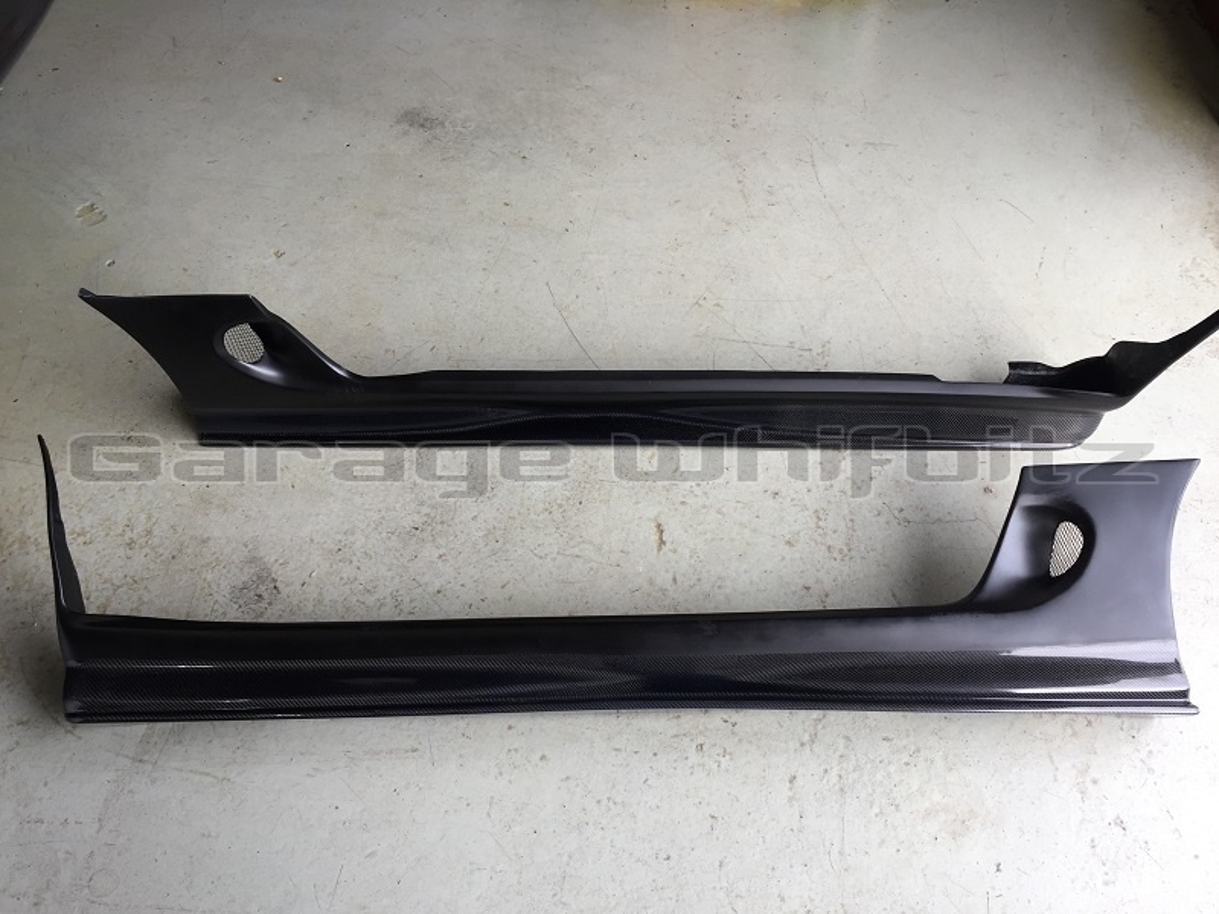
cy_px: 457
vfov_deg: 48.2
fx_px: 1021
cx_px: 610
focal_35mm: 29
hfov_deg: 61.7
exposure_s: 1/116
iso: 32
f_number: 2.2
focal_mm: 4.15
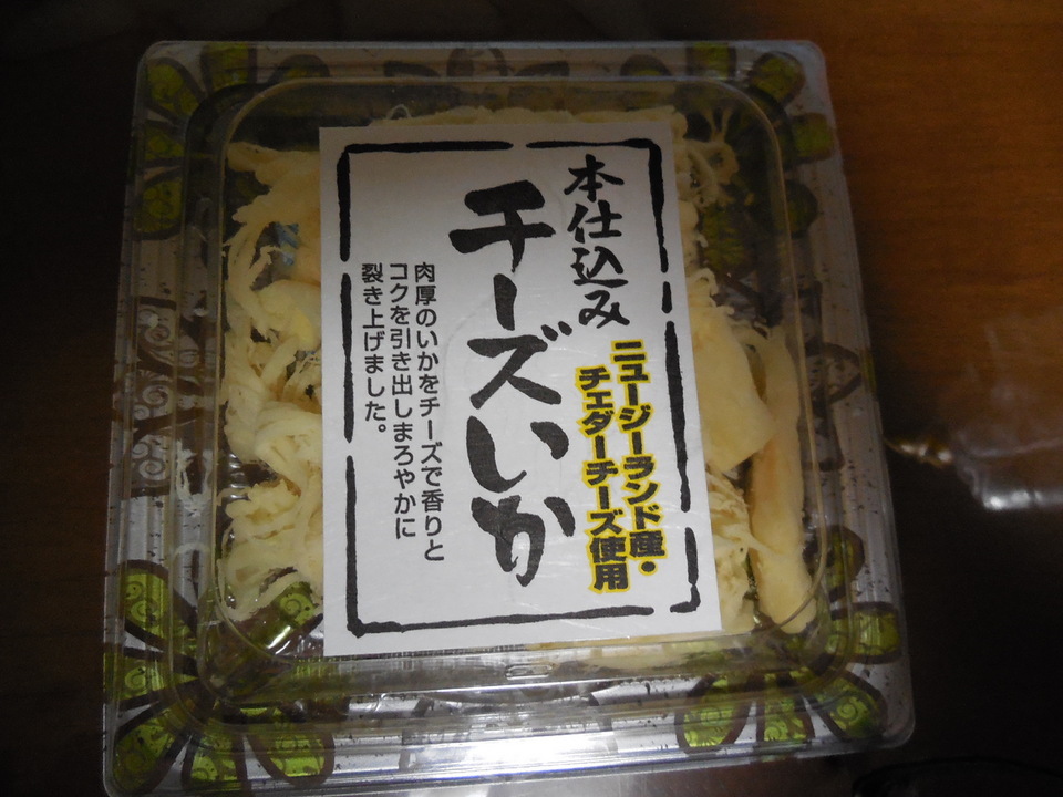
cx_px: 532
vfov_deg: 54.9
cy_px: 398
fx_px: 768
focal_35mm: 25
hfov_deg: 69.4
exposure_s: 1/60
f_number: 3.1
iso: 560
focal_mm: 4.5
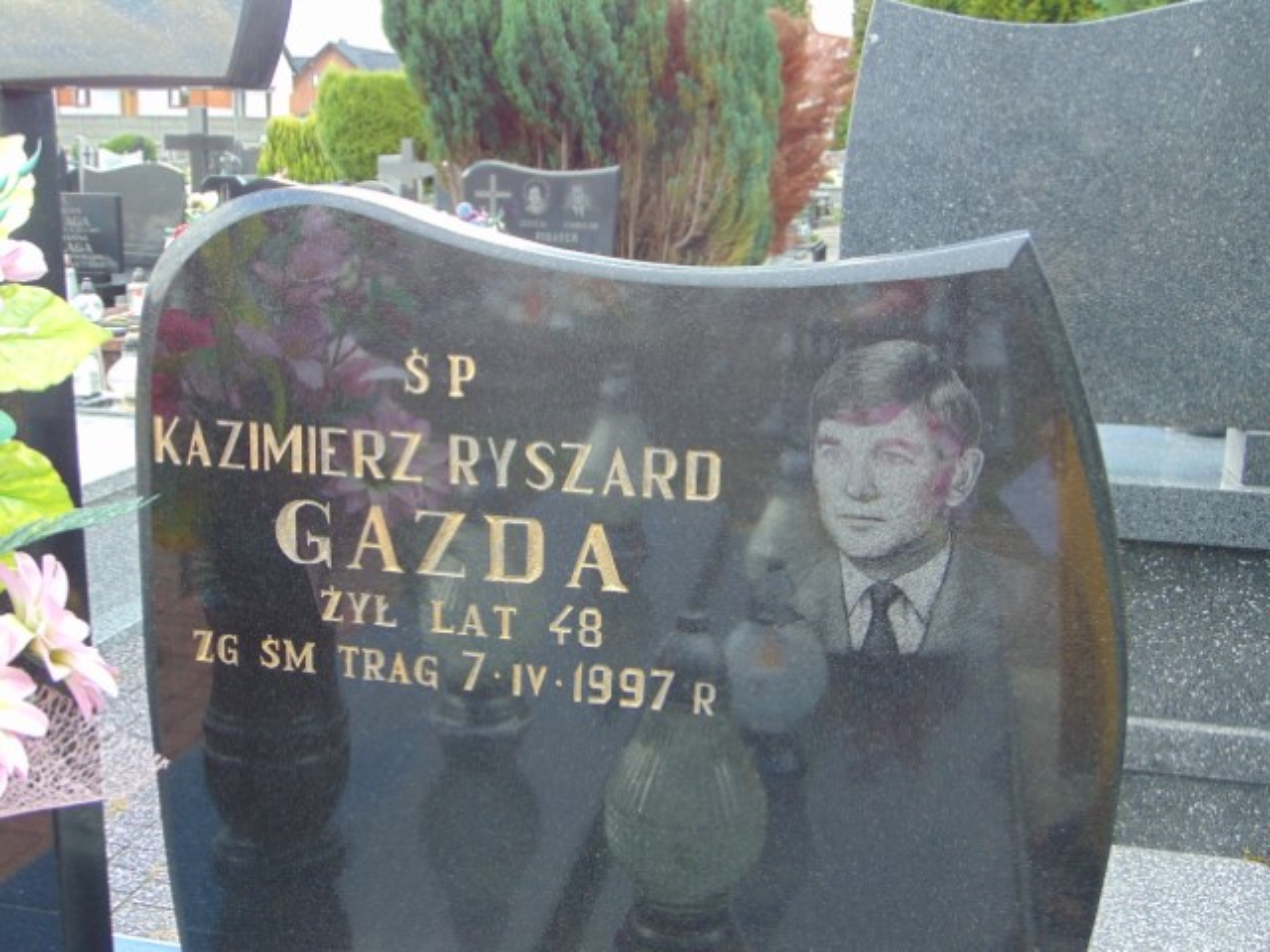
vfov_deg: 36.8
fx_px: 1431
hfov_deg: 47.9
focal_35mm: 39
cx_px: 635
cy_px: 476
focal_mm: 6.9
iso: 80
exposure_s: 1/80
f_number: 3.3
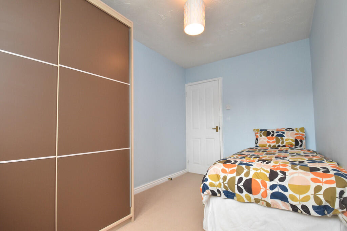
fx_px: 159
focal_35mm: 16
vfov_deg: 72.1
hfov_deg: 95.0
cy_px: 116
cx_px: 174
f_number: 9
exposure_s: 1/60
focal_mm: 11
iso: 1250
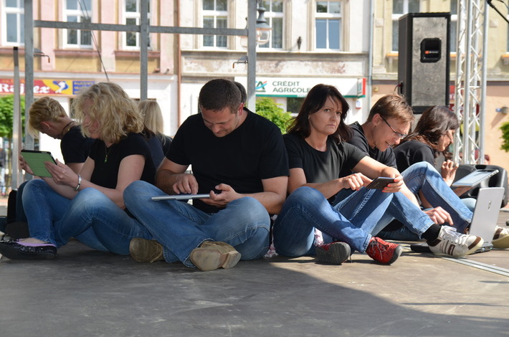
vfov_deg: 19.6
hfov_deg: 29.3
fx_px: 973
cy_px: 168
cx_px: 254
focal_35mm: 69
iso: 100
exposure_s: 1/200
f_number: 6.3
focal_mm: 46
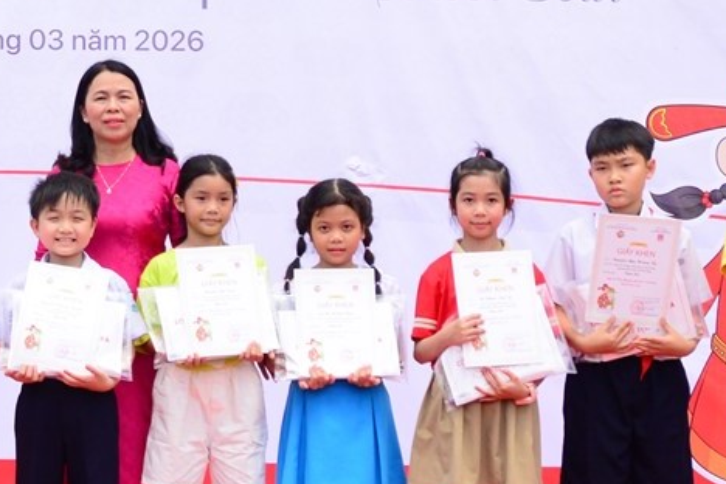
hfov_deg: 13.7
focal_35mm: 142
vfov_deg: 9.7
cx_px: -293
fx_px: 2863
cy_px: 143
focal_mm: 30
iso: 160
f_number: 5
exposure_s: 1/200
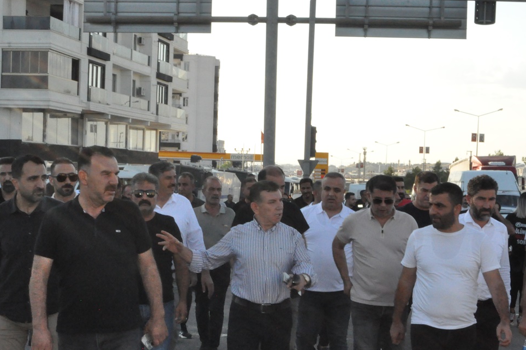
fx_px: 993
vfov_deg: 19.9
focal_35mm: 68
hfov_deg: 29.7
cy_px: 237
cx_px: 265
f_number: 20
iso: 3200
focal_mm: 32
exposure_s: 1/200
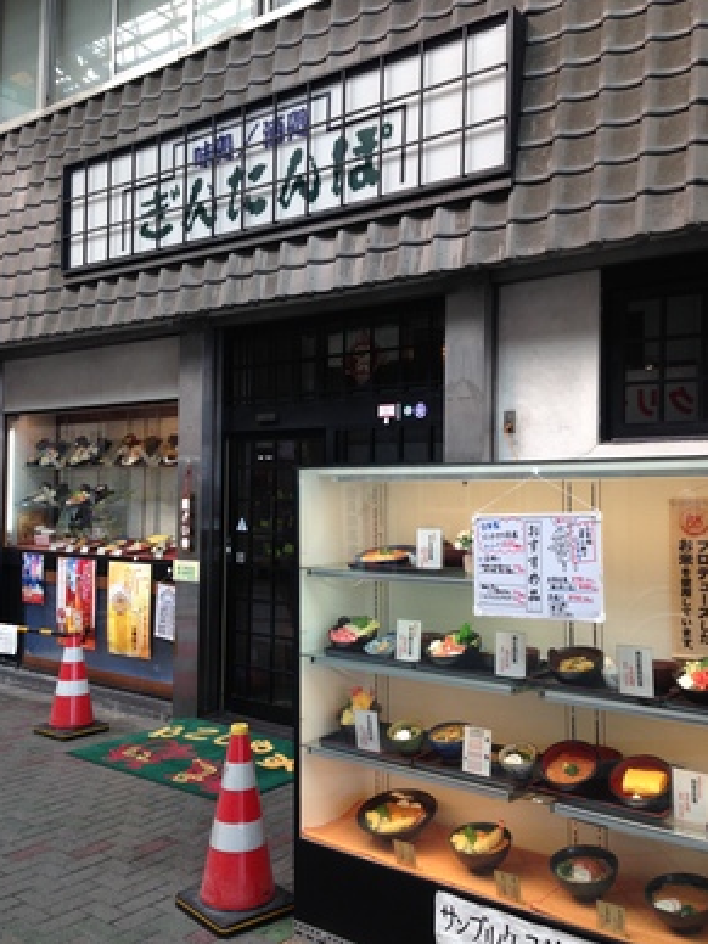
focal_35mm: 34
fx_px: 927
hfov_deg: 41.8
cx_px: 348
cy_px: 482
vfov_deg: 54.0
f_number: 2.4
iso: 50
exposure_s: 1/120
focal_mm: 4.12
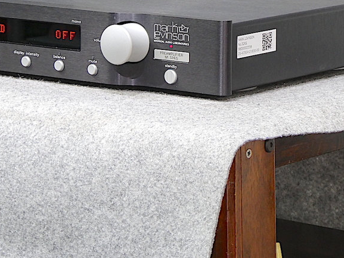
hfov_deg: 12.1
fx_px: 1620
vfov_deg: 9.1
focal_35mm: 163
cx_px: 140
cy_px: 44
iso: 200
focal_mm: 17.5
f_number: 5
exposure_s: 1/6
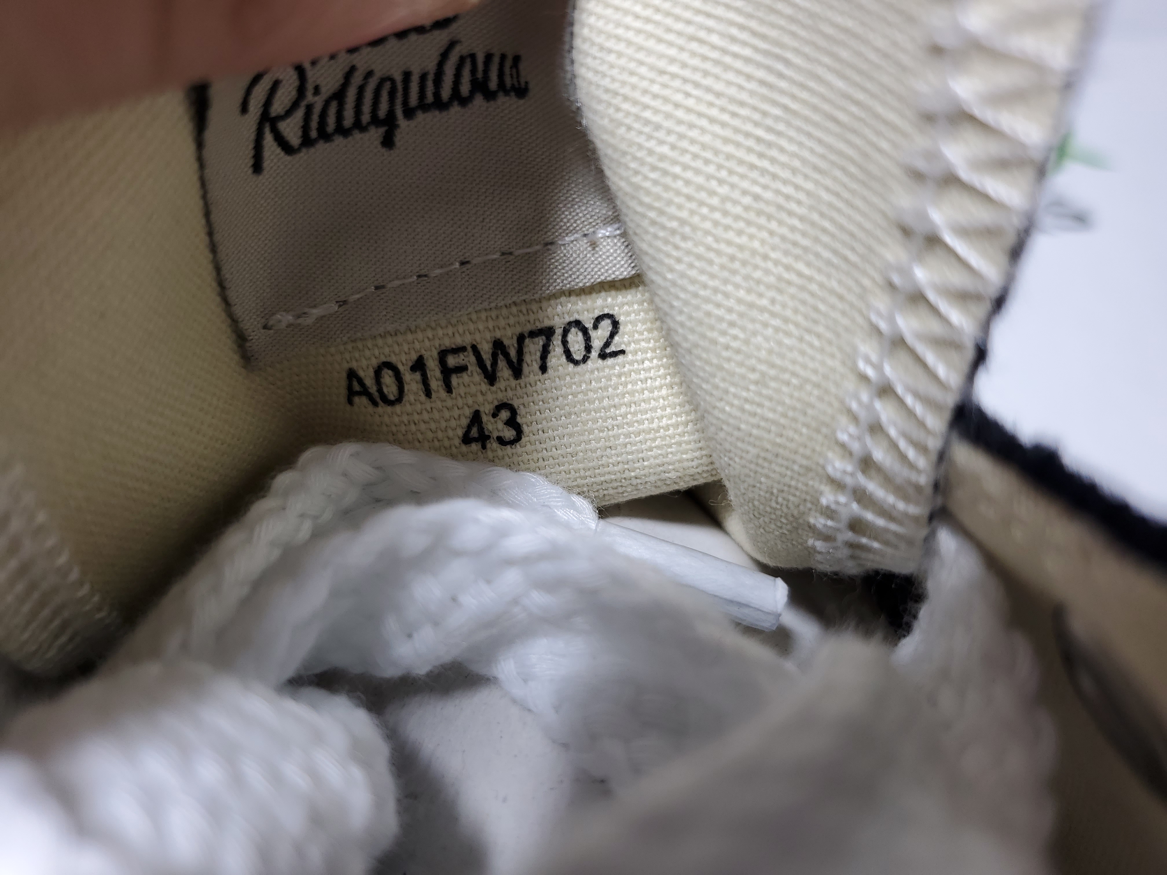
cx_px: 584
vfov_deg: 53.1
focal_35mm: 26
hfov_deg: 67.3
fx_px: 877
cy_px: 438
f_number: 1.5
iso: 50
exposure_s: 1/290
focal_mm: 4.3
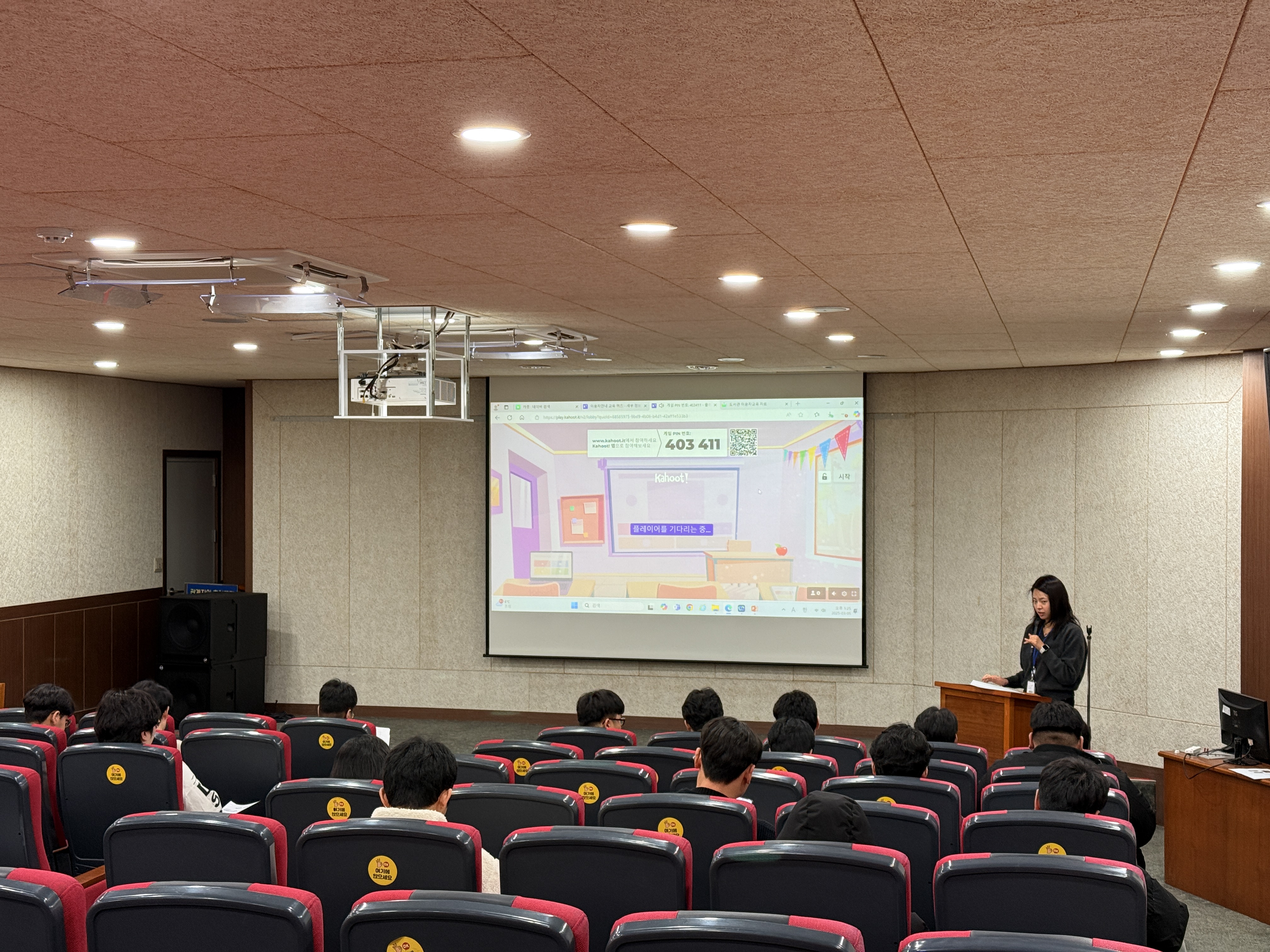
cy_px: 476
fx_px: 1761
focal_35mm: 48
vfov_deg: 30.3
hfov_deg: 39.7
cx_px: 635
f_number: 1.78
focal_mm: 6.76
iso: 125
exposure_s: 1/60
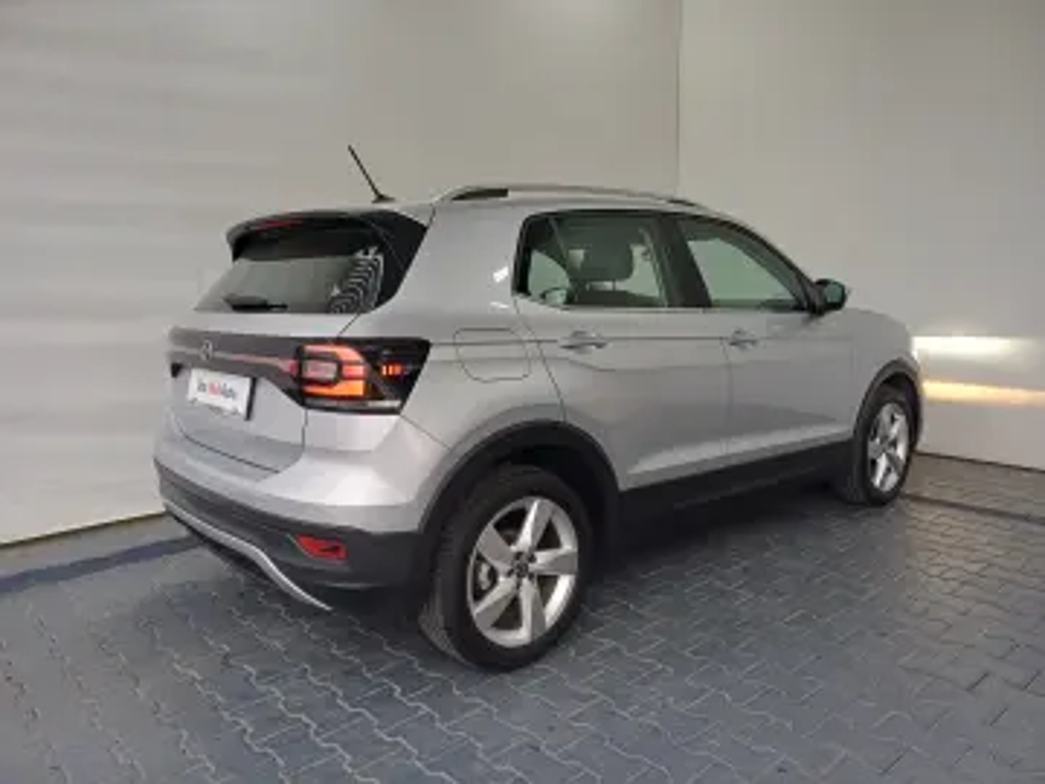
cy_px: 392
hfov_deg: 69.4
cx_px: 522
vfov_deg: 54.9
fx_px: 755
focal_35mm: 25
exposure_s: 1/100
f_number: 1.8
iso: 64
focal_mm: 4.65
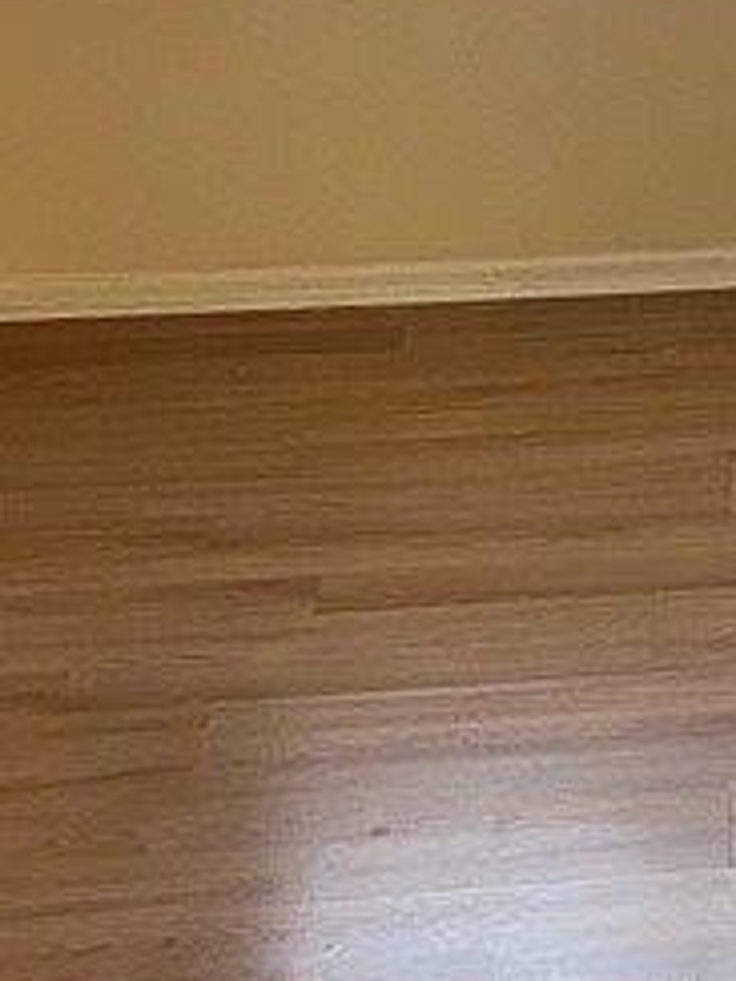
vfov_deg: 17.1
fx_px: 3090
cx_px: 1448
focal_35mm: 109
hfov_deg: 12.1
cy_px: -249
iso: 500
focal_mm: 4.25
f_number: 1.8
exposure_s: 1/40
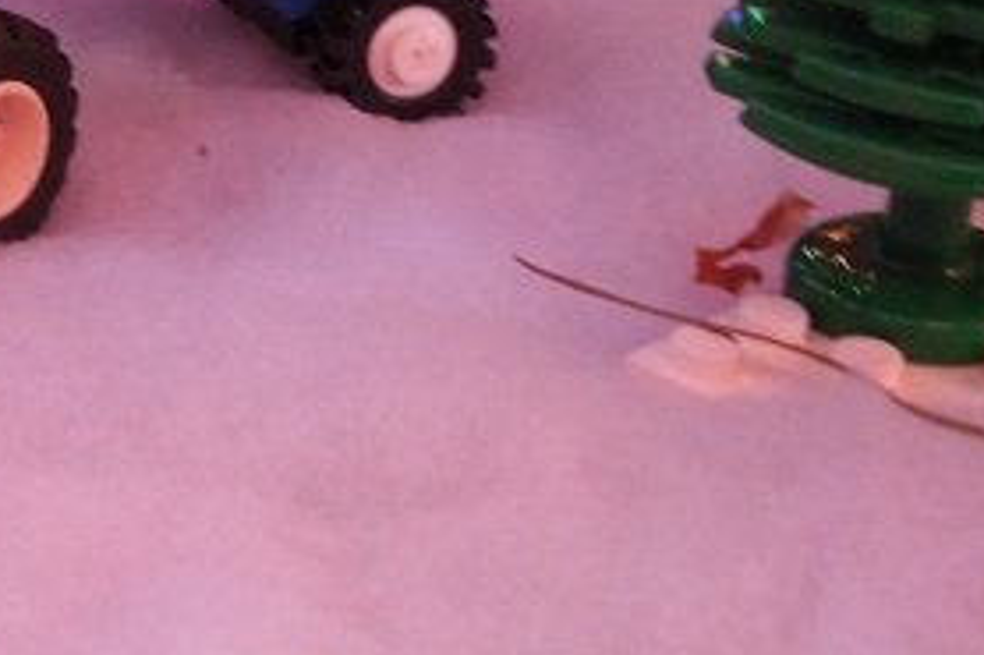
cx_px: -27
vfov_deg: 9.4
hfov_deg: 13.9
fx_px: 3961
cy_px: 57
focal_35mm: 145
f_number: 4.2
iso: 800
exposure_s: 1/1.3
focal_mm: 9.8
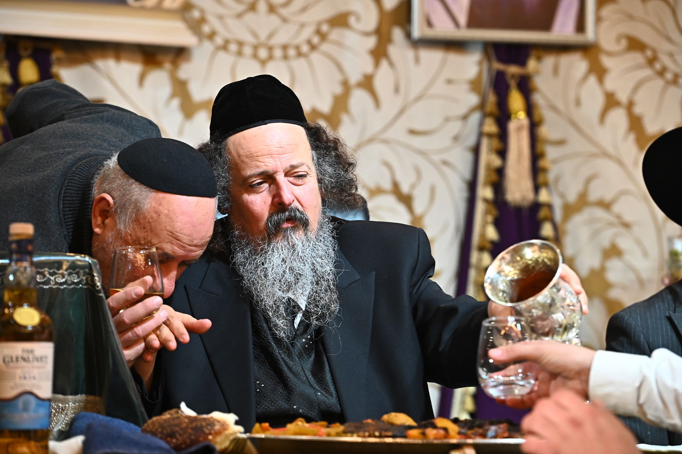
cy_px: 227
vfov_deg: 11.4
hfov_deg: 17.1
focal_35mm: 120
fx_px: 2272
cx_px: 341
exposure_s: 1/200
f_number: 4.5
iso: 3200
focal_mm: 120
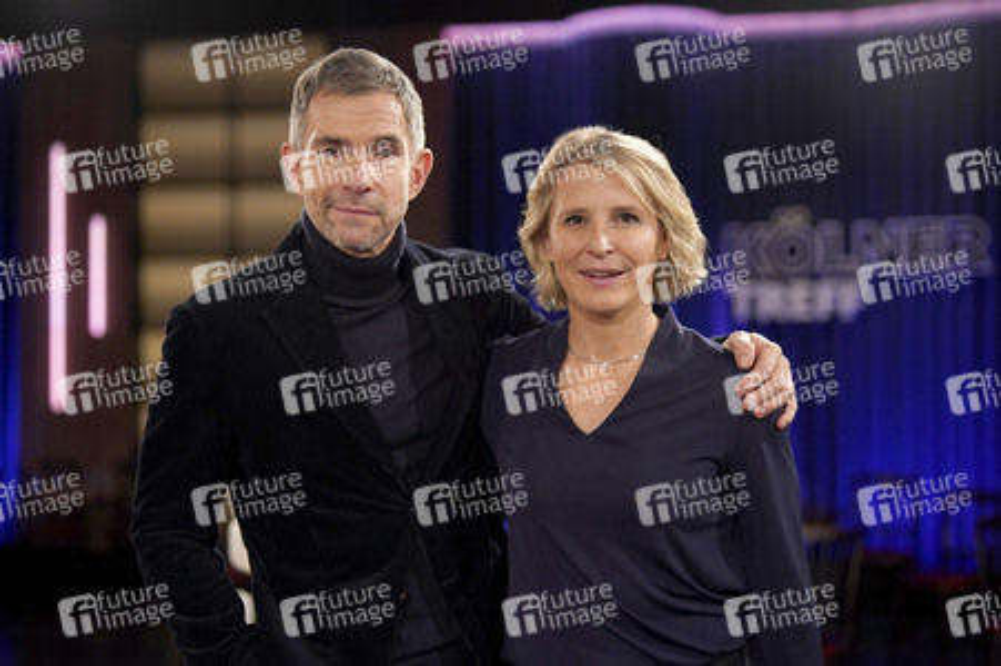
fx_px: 1389
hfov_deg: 39.6
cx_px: 500
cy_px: 333
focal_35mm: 50
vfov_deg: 27.0
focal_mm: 50
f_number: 2
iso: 1600
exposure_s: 1/400
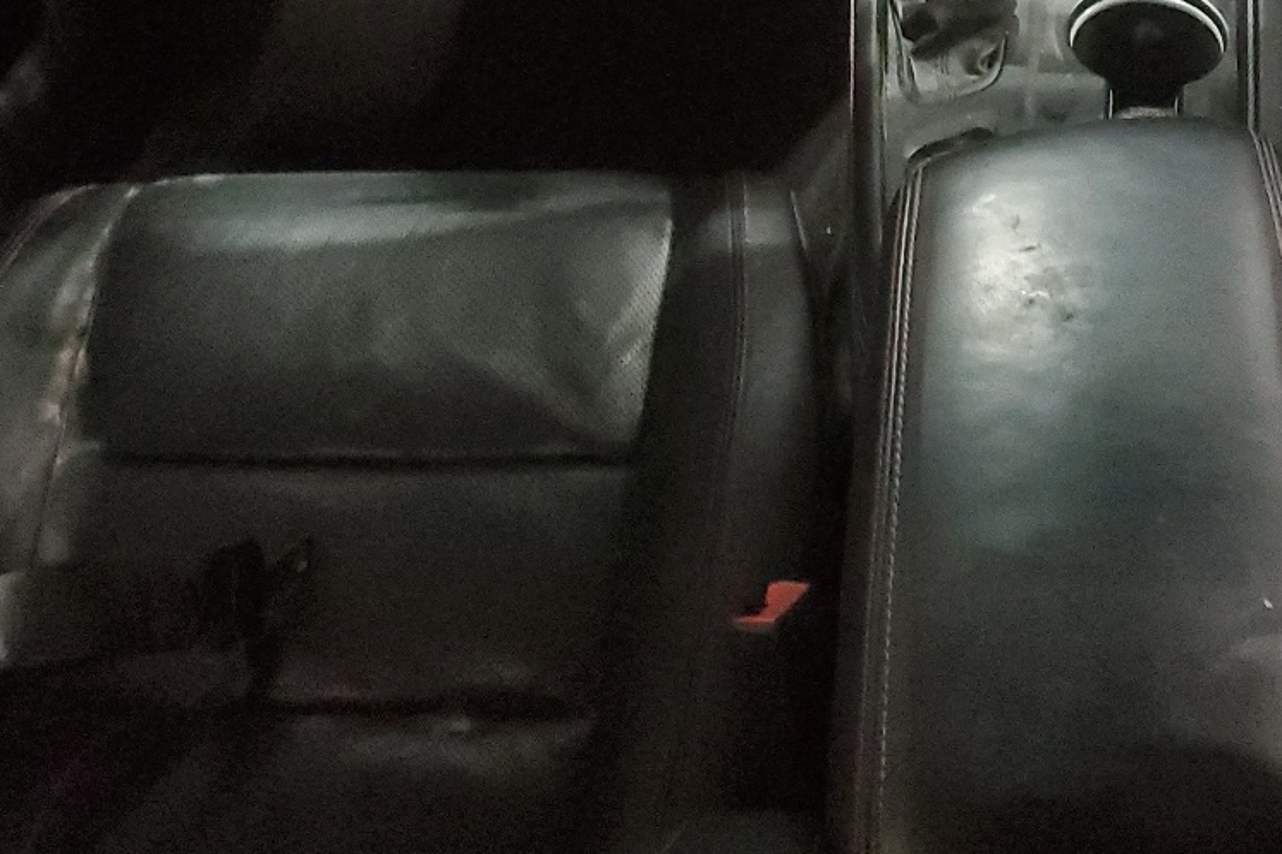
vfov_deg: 22.2
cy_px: -72
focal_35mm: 58
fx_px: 2065
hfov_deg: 34.1
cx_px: 885
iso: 1029
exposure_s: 1/11
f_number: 1.5
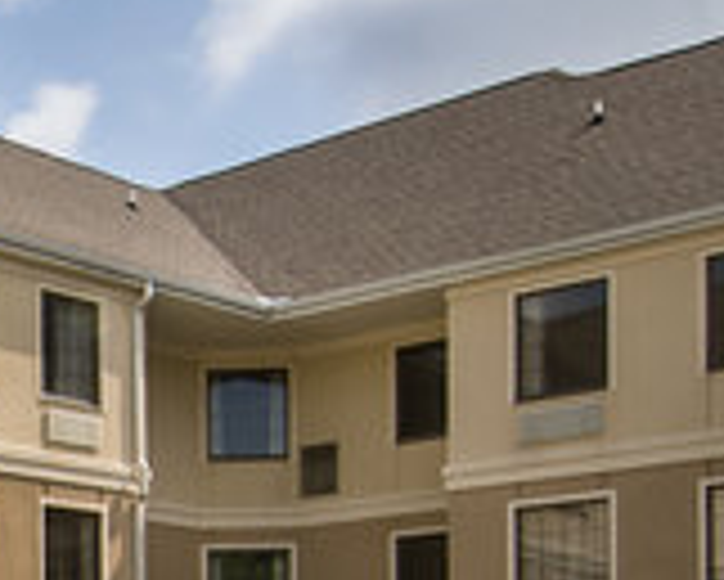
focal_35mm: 84
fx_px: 1801
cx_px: -283
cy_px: 825
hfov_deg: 20.3
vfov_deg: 16.9
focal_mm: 12
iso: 200
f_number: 16
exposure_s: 1/80
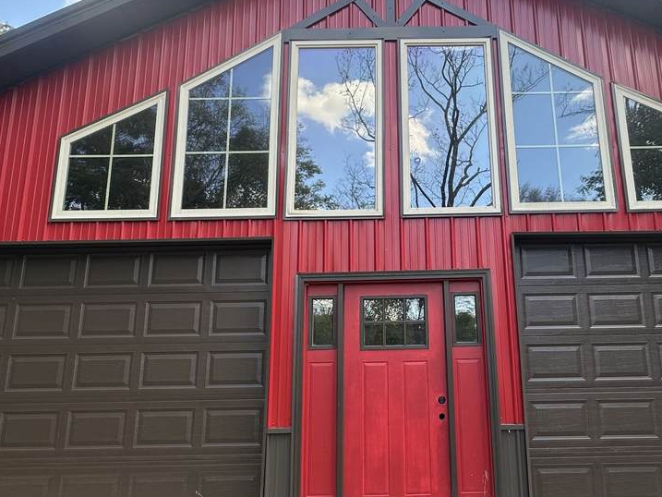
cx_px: 403
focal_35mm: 25
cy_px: 270
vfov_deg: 54.8
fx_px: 478
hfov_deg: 68.6
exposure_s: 1/144
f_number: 2.2
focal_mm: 2.22
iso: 40
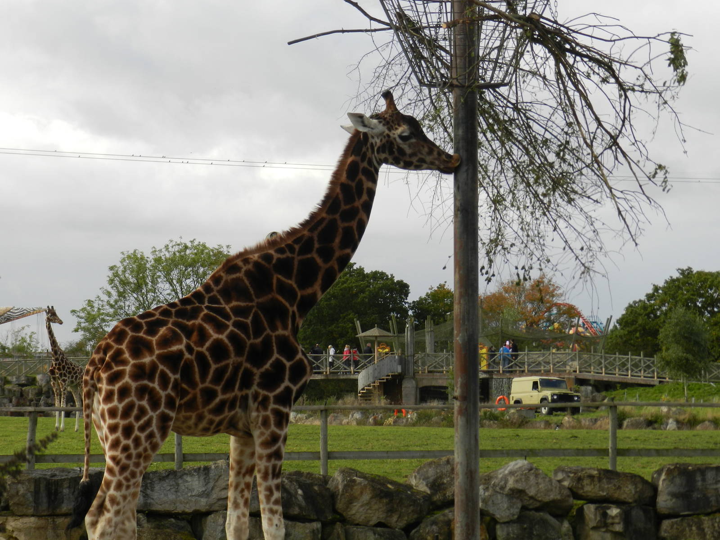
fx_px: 2704
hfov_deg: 15.2
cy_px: 270
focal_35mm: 130
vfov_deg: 11.4
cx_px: 360
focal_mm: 23.1
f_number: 5
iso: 160
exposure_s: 1/400
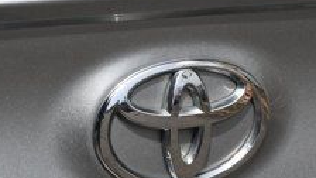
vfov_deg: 8.3
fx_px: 1207
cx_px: 140
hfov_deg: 14.9
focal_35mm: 144
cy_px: 218
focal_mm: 32
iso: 100
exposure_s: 1/320
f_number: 9
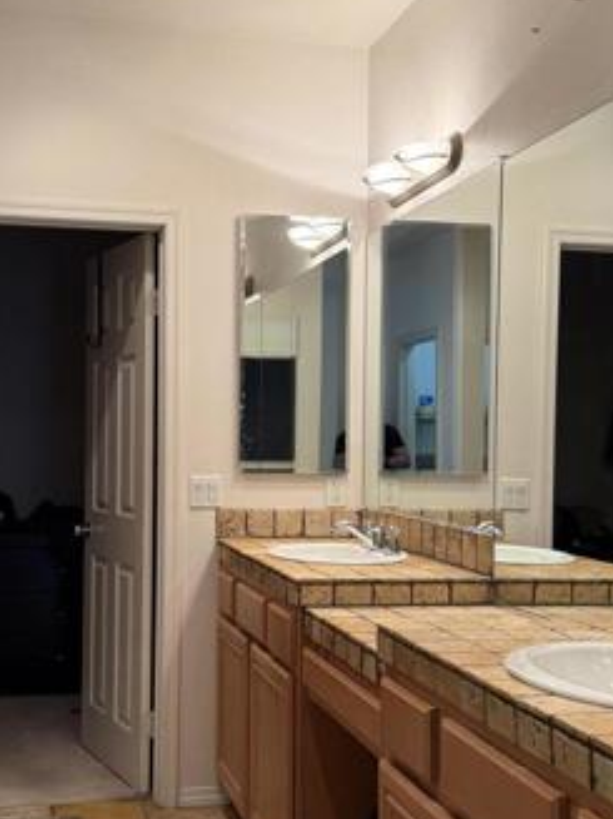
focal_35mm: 47
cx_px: 230
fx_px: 1110
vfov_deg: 40.4
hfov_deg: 30.7
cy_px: 446
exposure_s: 1/60
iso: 160
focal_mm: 6.76
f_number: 1.78
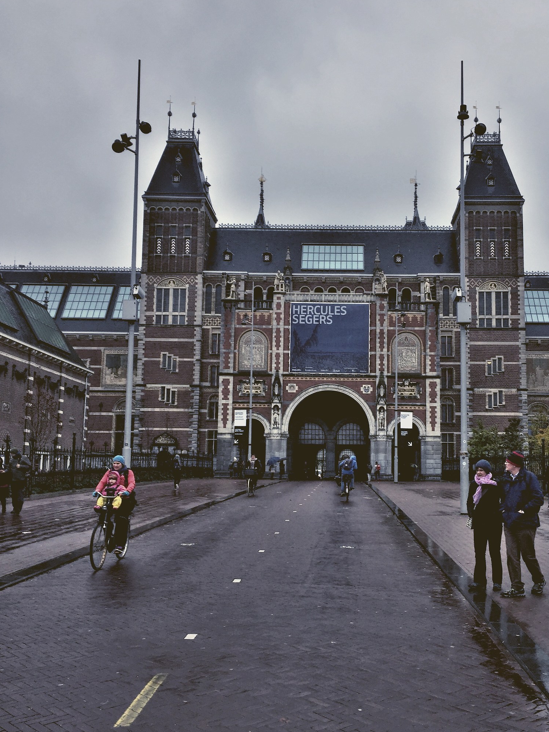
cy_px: 384
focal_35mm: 35
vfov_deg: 52.6
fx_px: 740
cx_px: 330
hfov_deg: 40.5
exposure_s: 1/350
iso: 32
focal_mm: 4.15
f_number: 2.2
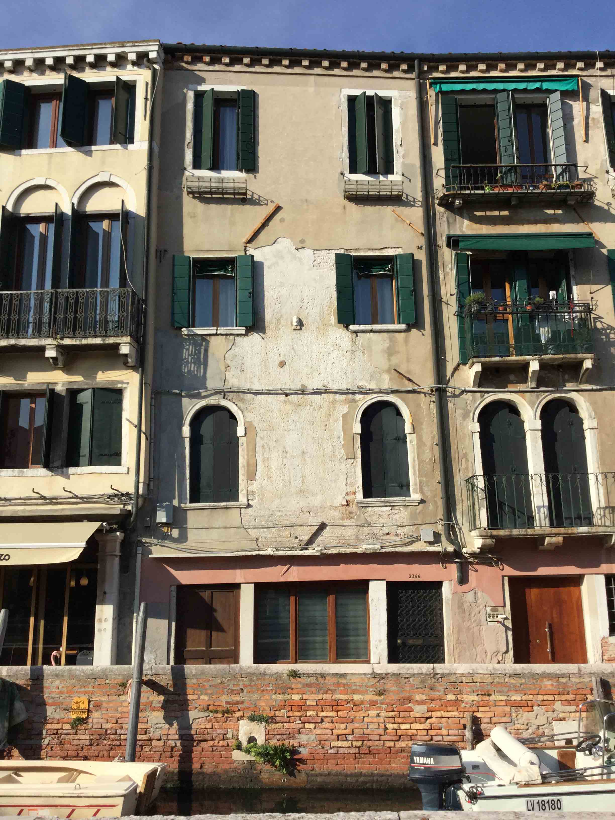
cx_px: 308
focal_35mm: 31
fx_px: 734
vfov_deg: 58.4
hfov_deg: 45.4
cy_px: 410
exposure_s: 1/1567
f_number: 2.4
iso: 25
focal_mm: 3.3
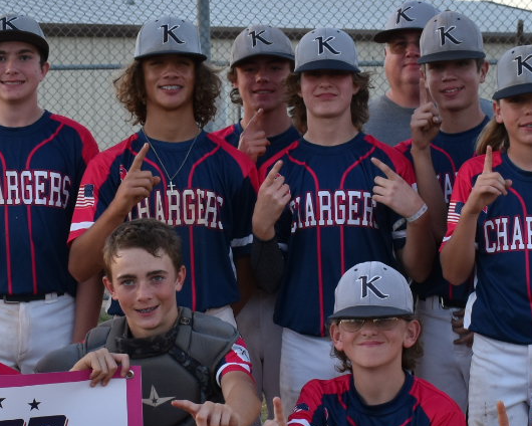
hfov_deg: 14.9
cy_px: 330
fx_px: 2031
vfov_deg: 11.9
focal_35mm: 129
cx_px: 219
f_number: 7.1
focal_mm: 30
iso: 400
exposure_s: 1/200
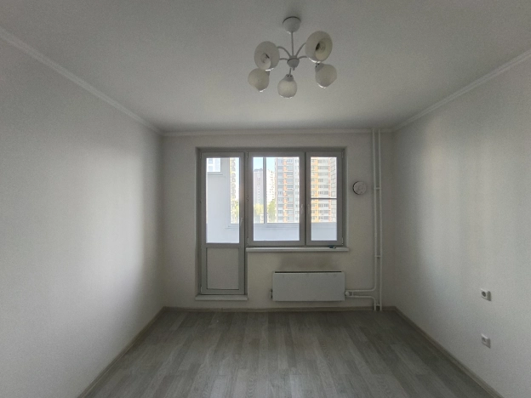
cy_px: 199
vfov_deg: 78.1
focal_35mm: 16
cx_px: 266
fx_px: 245
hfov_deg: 94.5
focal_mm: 1.65
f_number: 2.2
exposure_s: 1/50
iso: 125
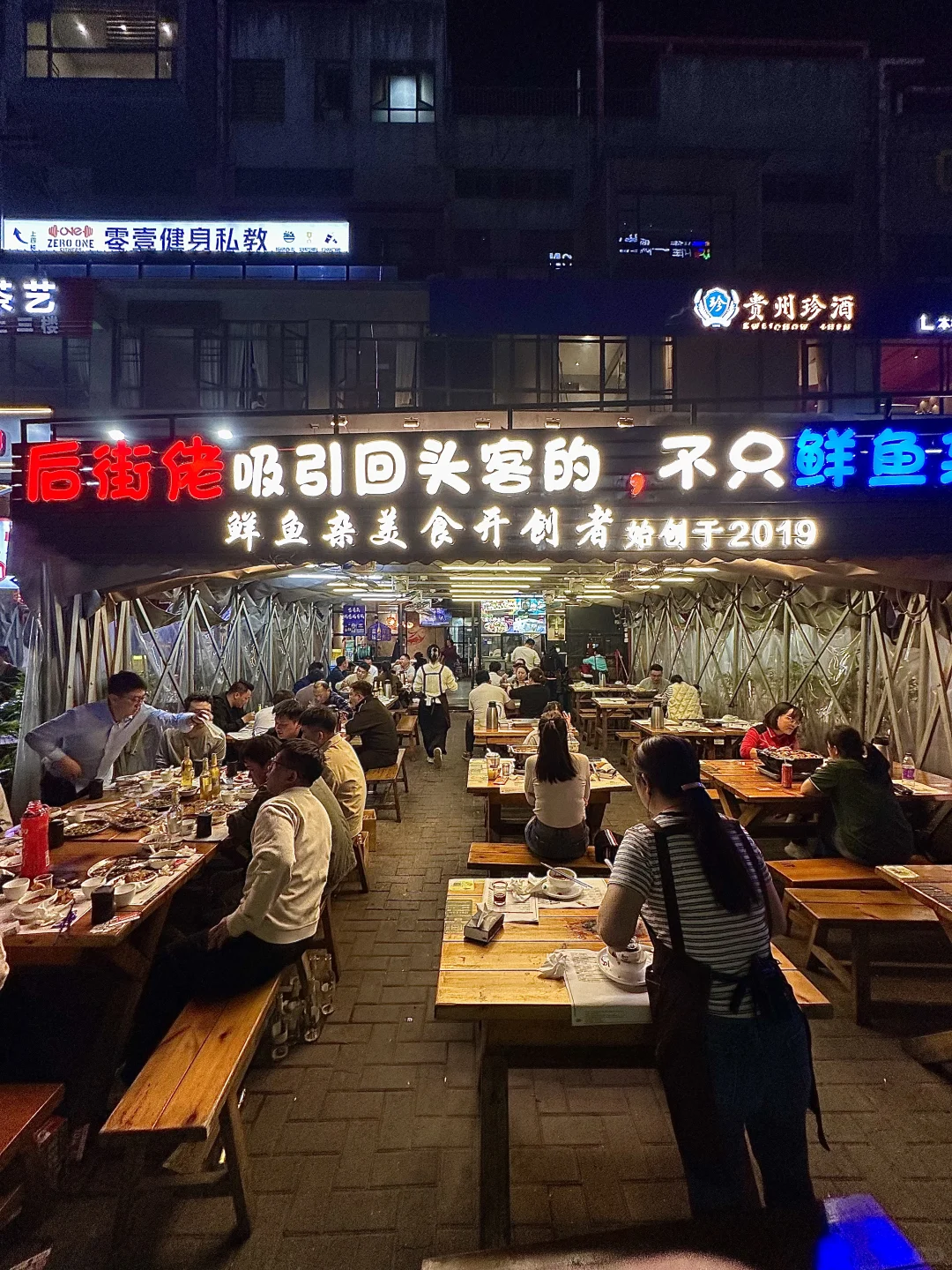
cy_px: 635
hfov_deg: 85.7
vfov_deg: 102.1
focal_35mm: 14
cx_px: 476
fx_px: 513
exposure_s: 1/100
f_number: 2.2
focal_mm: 2.22
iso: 200
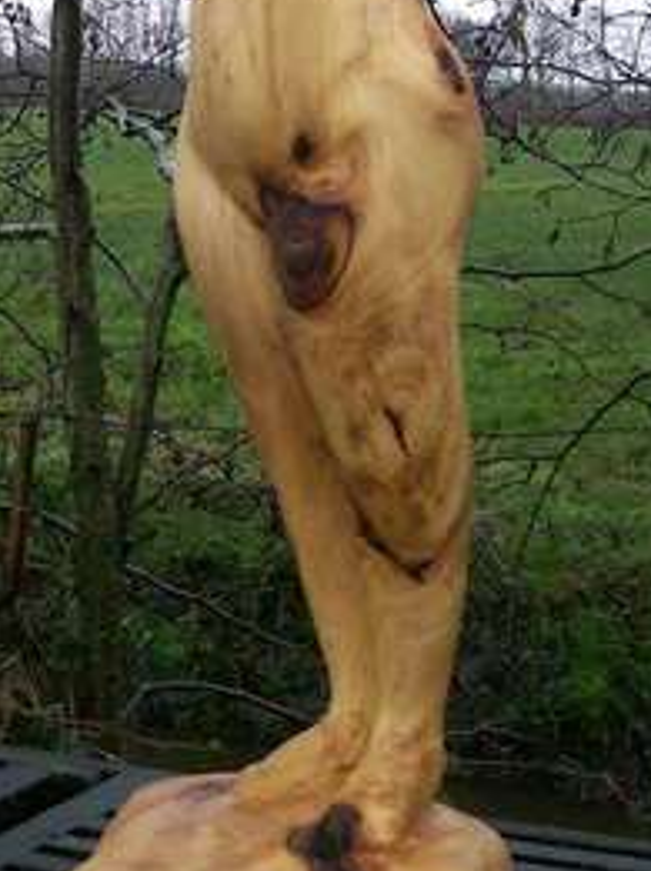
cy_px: 280
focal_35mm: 76
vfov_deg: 25.5
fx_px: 1910
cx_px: 307
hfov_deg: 19.3
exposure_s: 1/32
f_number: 2.7
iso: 101
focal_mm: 6
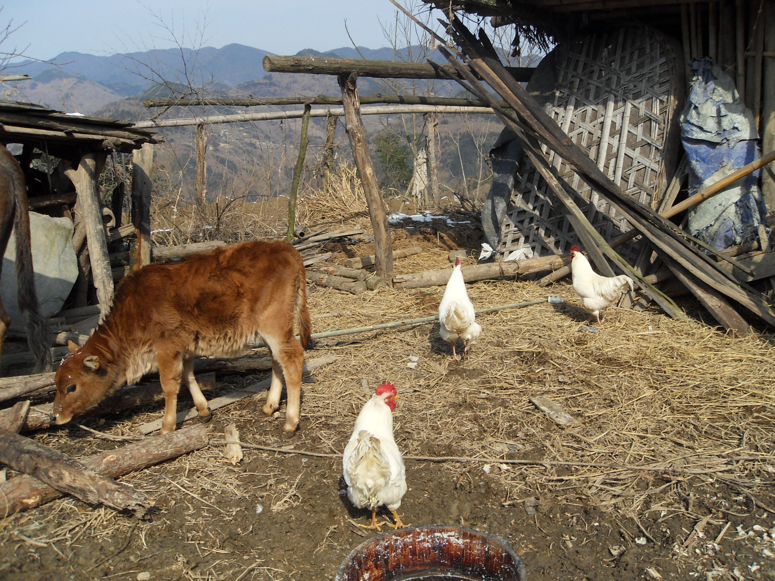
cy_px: 290
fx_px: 784
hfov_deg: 52.6
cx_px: 388
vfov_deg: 40.7
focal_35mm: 35
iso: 80
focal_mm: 6.3
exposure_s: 1/180
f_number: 8.2
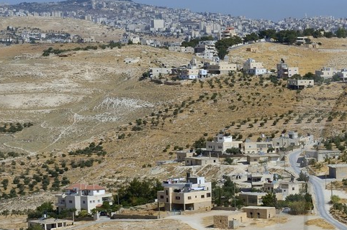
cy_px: 231
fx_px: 1598
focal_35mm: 166
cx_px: 568
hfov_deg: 11.7
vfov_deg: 8.2
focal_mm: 50
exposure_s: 1/200
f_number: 13
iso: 100
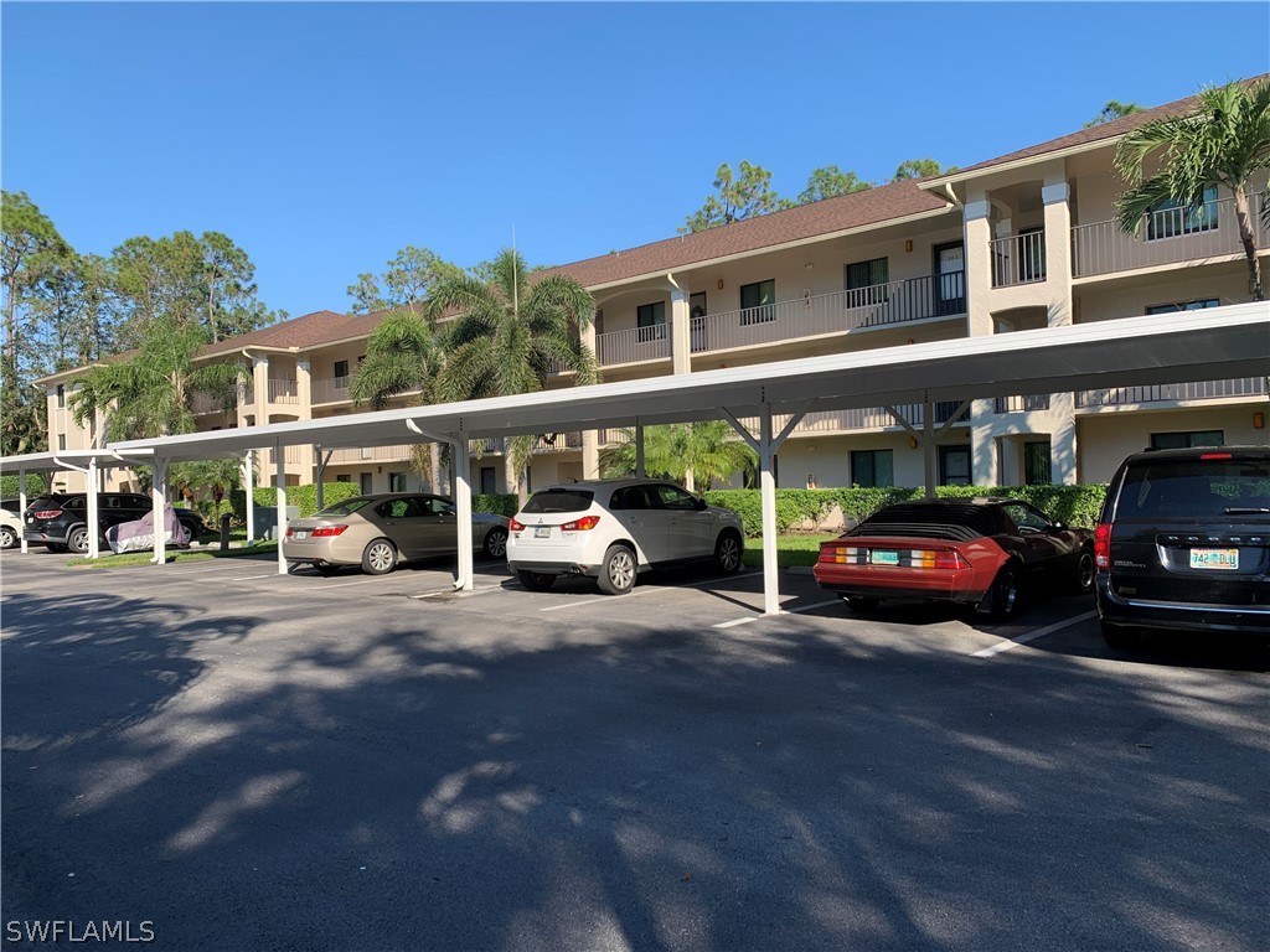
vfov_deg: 53.1
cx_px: 635
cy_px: 476
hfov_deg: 67.3
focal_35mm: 26
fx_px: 954
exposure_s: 1/1427
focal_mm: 4.25
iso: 25
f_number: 1.8
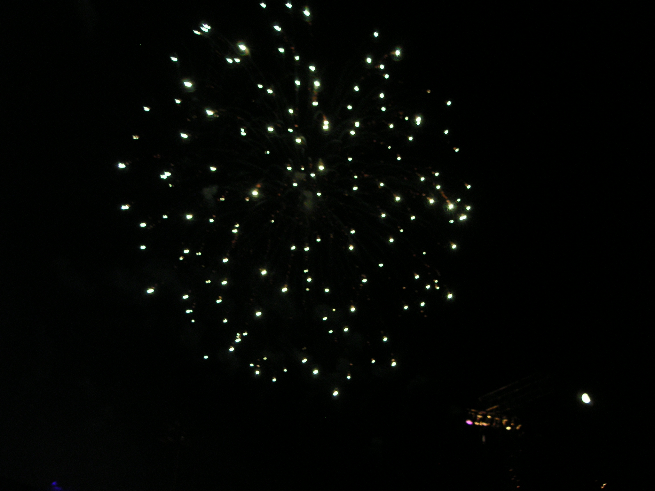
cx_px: 328
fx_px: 719
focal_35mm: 38
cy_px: 246
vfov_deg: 37.7
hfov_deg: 49.0
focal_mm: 6
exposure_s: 1/15
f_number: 2.8
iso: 200
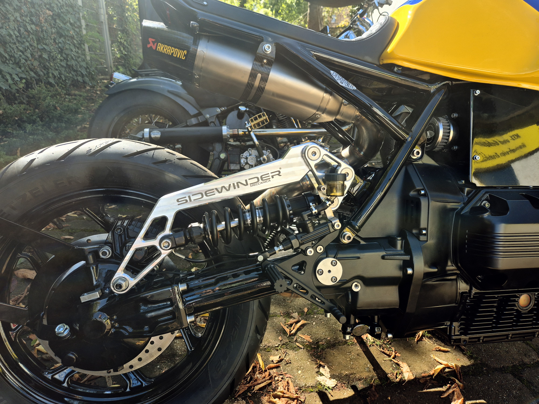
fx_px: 358
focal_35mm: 23
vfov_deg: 58.9
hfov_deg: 73.9
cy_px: 202
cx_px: 270
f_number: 1.8
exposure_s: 1/461
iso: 25
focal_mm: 5.4
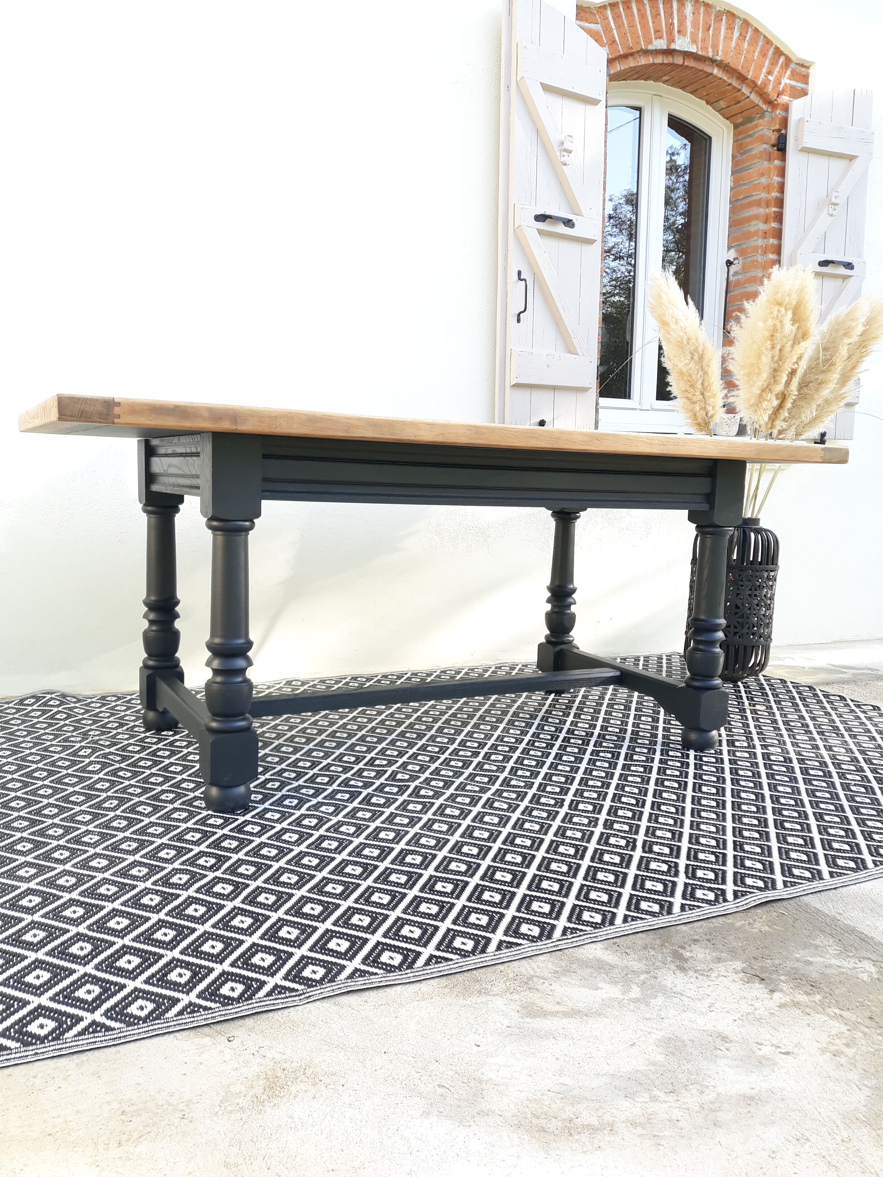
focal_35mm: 27
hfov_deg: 51.4
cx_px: 442
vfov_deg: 65.3
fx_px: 918
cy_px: 588
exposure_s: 1/148
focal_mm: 3.71
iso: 40
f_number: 1.7
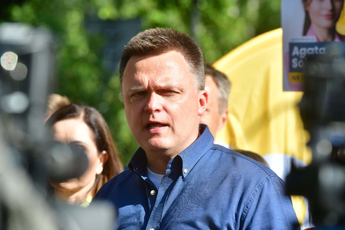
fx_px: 1629
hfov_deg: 12.1
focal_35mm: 170
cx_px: 172
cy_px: 115
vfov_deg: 8.1
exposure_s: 1/250
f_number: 7.1
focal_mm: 170
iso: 100
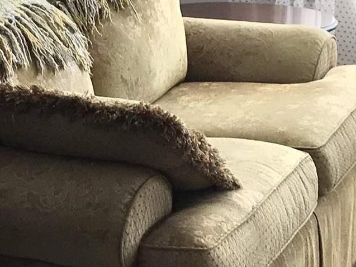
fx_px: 1389
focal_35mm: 135
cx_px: 149
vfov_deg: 11.0
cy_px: 136
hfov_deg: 14.6
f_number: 1.8
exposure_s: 1/120
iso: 32
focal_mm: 3.99
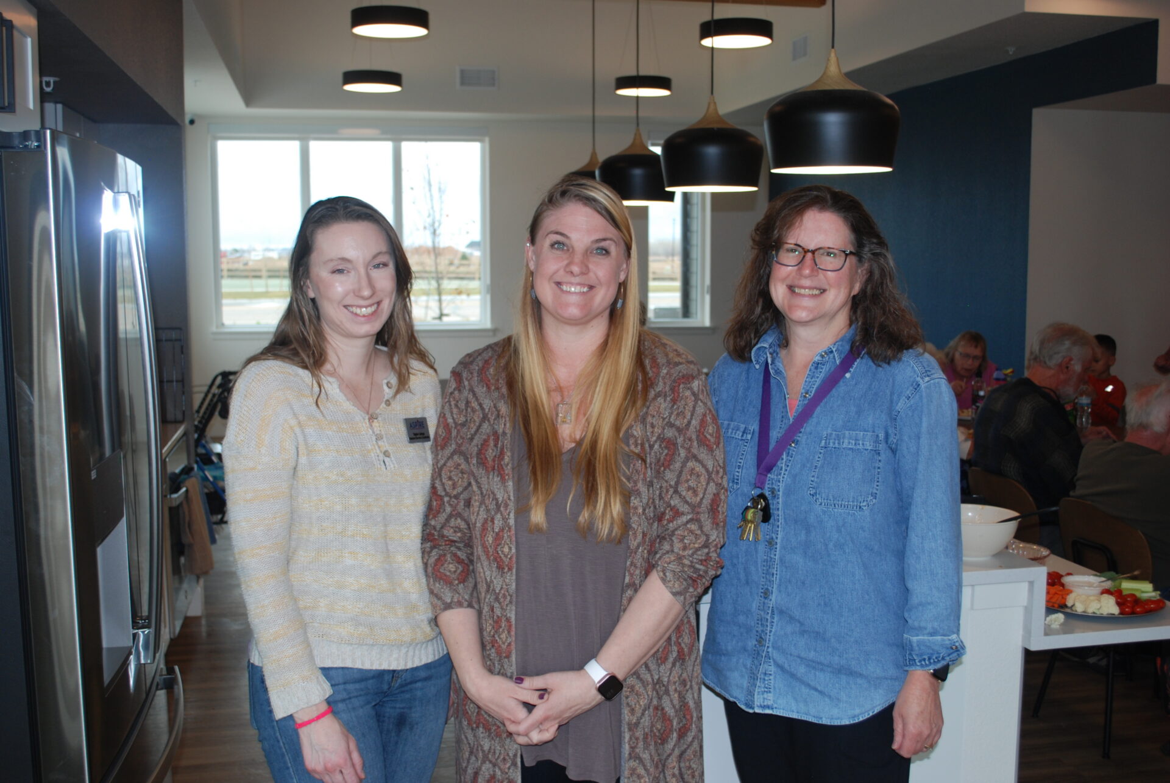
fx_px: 1171
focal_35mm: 36
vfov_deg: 37.0
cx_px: 585
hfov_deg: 53.1
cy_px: 392
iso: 200
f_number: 4.2
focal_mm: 24
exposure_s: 1/60
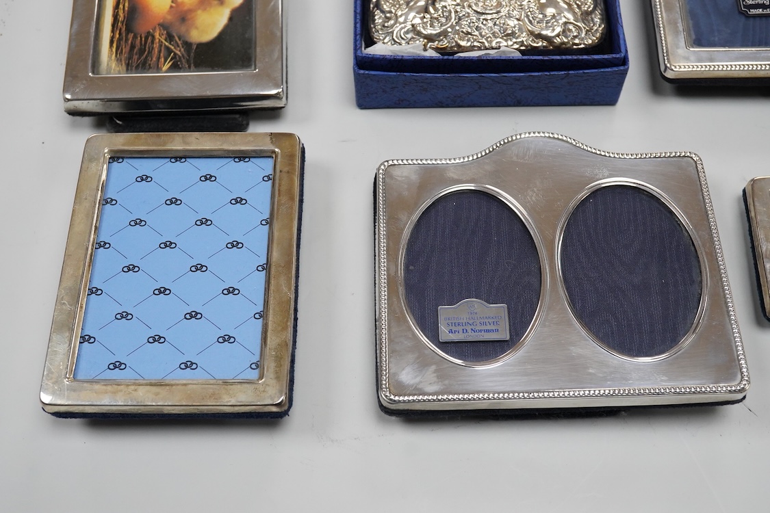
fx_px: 962
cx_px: 385
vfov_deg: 29.9
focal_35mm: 45
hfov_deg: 43.6
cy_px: 256
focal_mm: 30
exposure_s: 1/250
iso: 2500
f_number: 10
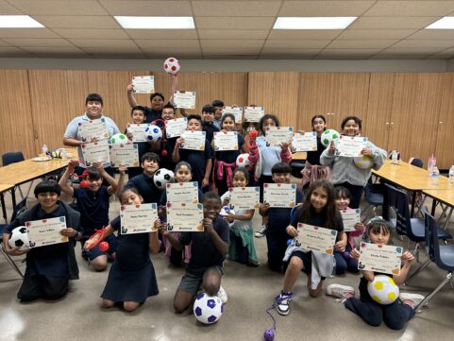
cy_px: 168
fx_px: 354
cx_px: 221
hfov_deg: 65.3
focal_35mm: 27
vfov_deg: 51.4
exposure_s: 1/60
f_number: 1.6
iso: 200
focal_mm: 5.96
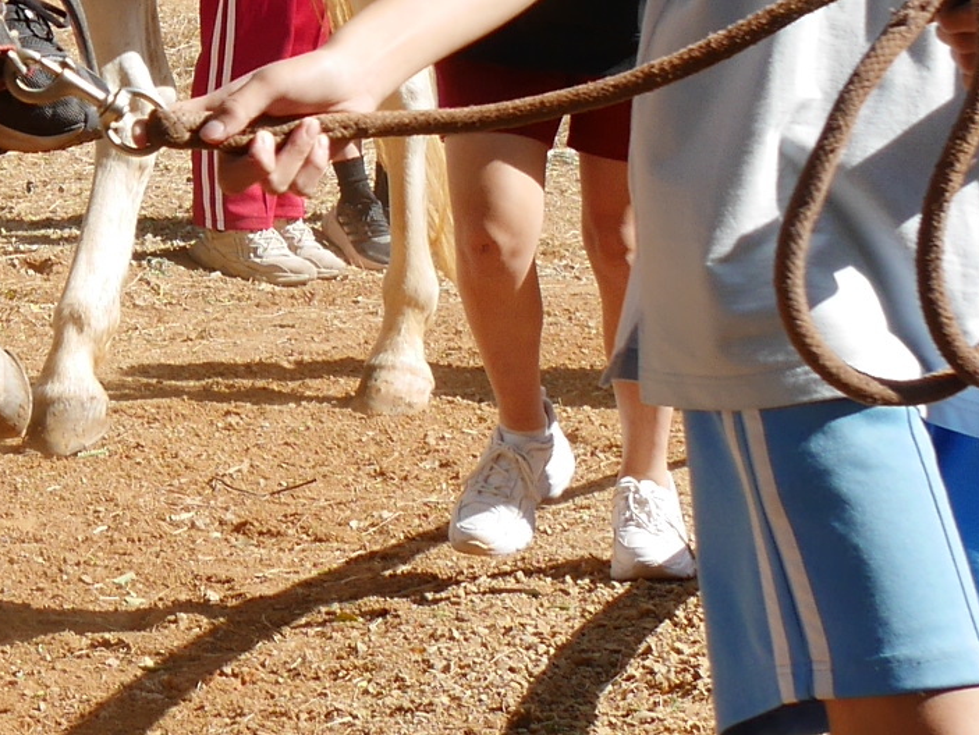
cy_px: -406
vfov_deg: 7.6
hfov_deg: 10.1
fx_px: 5461
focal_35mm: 193
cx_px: -217
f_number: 6.3
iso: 200
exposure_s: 1/250
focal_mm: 21
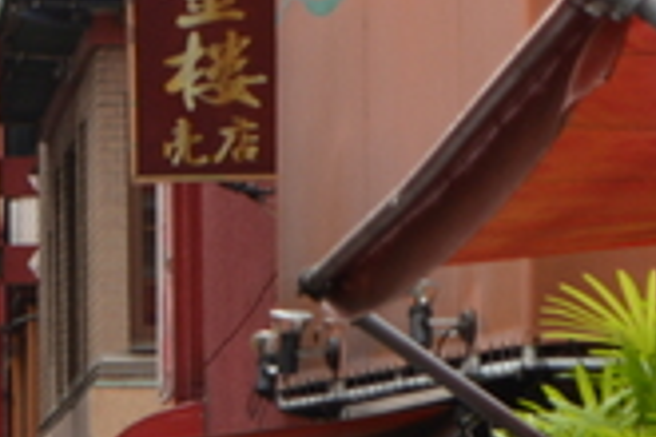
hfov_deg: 4.0
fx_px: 9331
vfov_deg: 2.7
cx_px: -640
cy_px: 548
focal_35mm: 512
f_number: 5.6
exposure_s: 1/125
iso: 200
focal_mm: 55
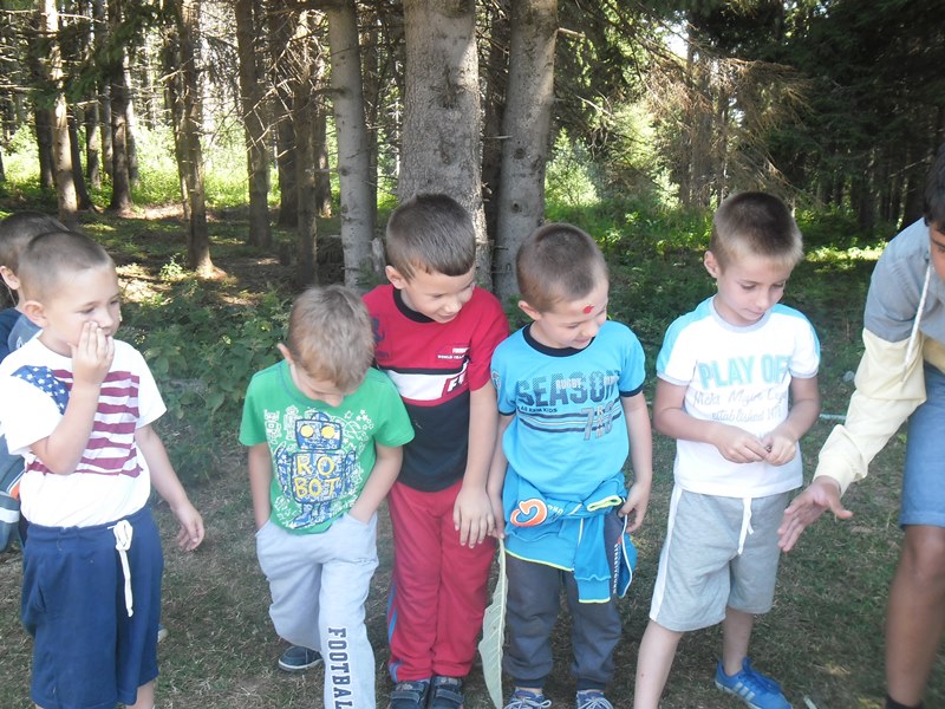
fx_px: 1010
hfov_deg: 50.1
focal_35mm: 37
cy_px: 354
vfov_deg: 38.7
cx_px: 472
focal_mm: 6.6
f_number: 4
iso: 100
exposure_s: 1/47
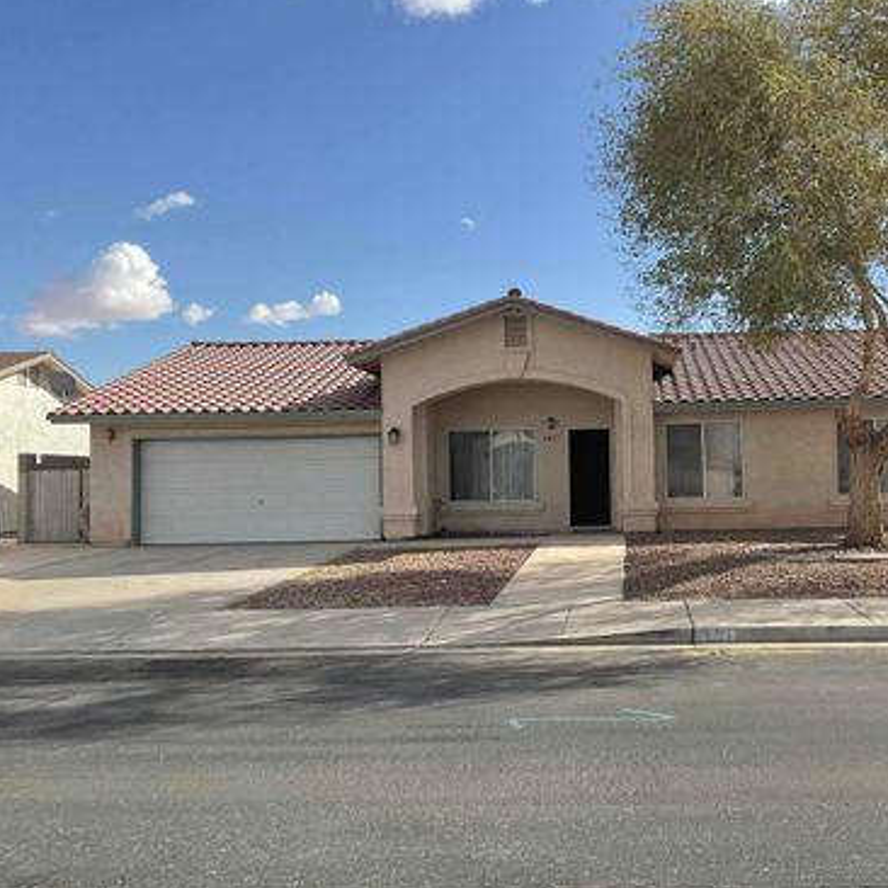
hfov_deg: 46.4
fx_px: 1016
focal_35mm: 35
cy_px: 443
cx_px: 602
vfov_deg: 47.2
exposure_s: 1/1984
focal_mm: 3
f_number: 1.8
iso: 16
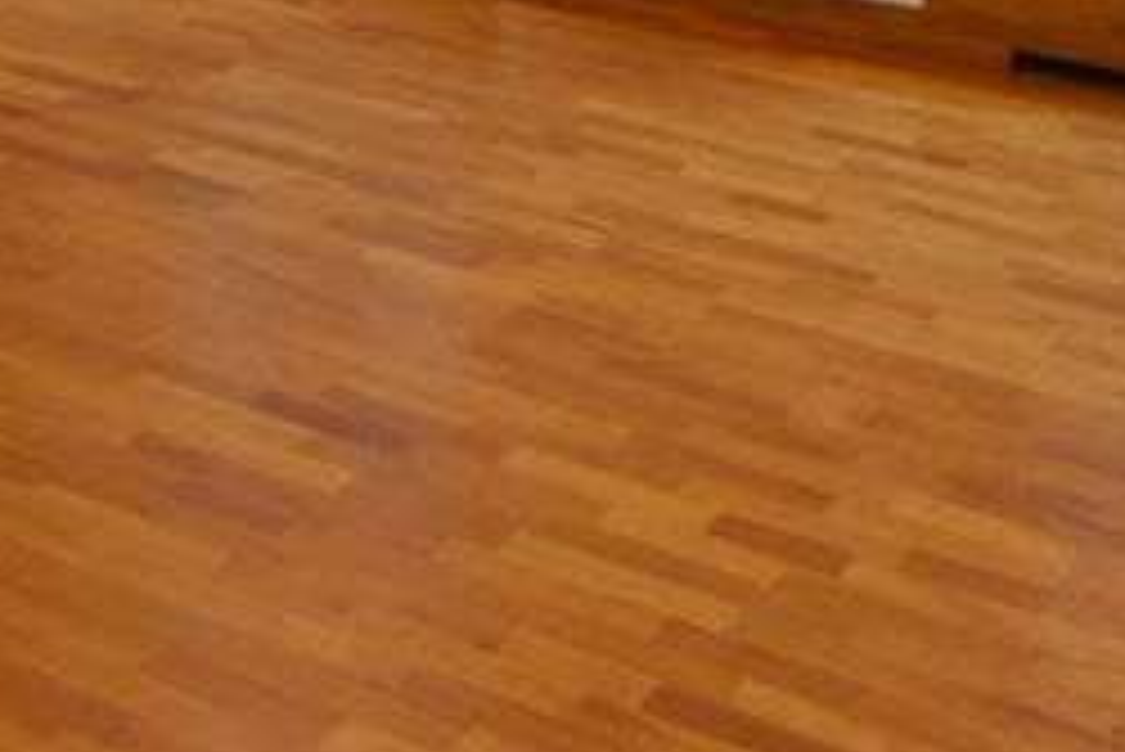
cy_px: -545
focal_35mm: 69
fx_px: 2157
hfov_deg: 29.2
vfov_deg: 16.8
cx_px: 500
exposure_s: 1/20
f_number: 5.6
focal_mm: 12
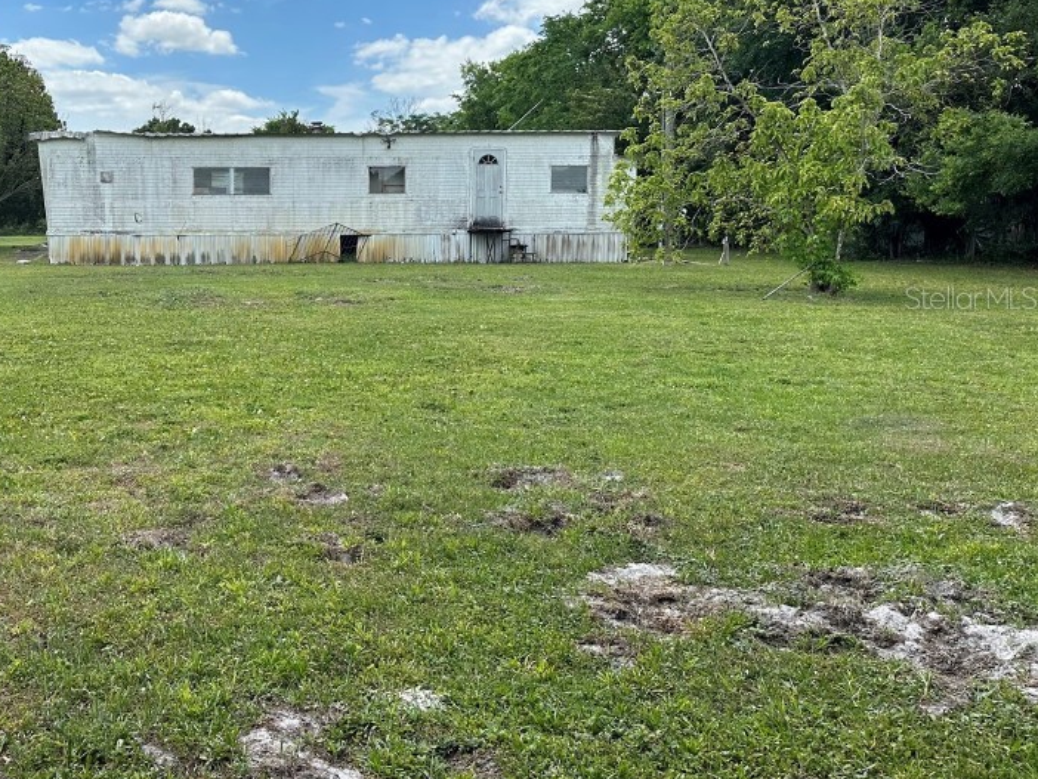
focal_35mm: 35
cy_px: 297
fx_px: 1050
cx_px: 287
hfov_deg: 50.9
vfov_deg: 40.5
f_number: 1.78
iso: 80
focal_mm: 6.86
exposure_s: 1/3058
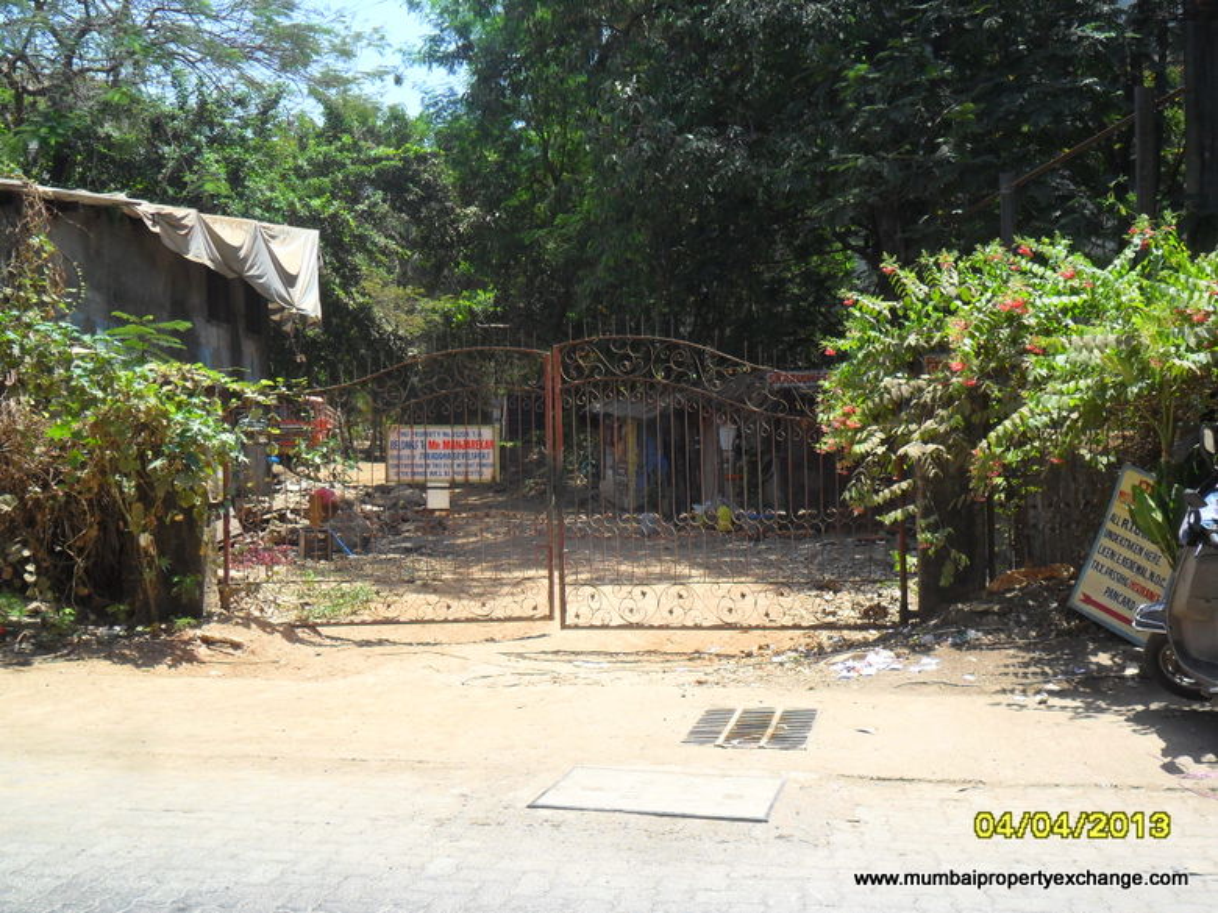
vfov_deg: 38.7
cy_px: 456
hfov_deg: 50.1
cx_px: 609
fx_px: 1302
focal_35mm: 37
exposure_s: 1/350
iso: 100
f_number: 4
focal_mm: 6.6
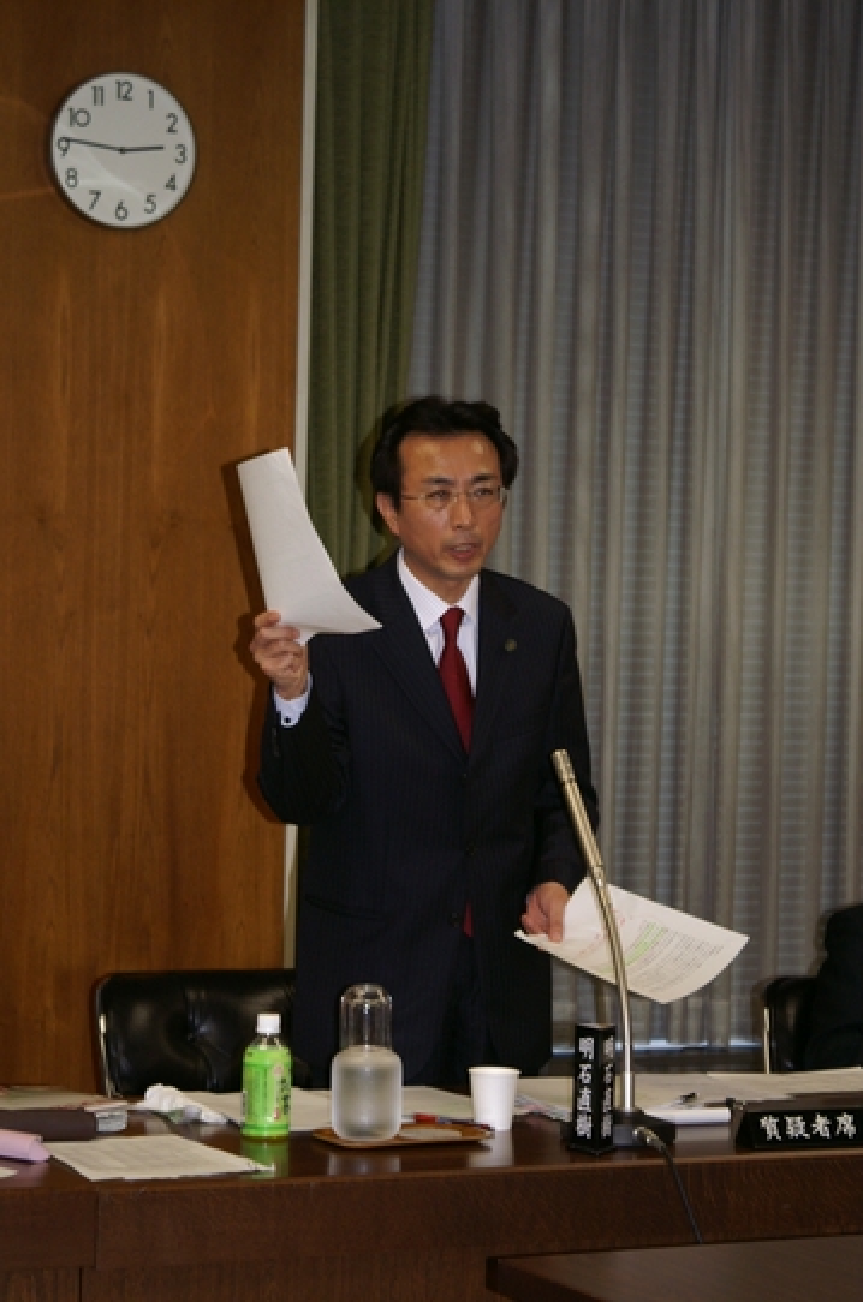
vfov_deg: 19.5
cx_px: 432
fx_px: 3792
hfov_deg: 13.0
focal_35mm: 105
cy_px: 651
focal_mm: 70
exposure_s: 1/125
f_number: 5.6
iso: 400
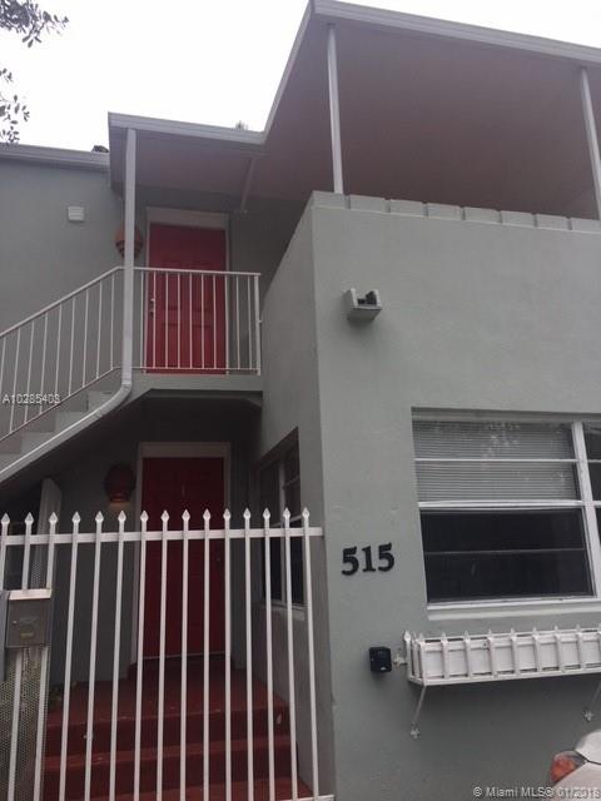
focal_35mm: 29
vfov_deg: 61.7
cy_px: 400
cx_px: 300
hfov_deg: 48.2
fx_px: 671
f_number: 2.2
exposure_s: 1/587
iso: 25
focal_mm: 4.15
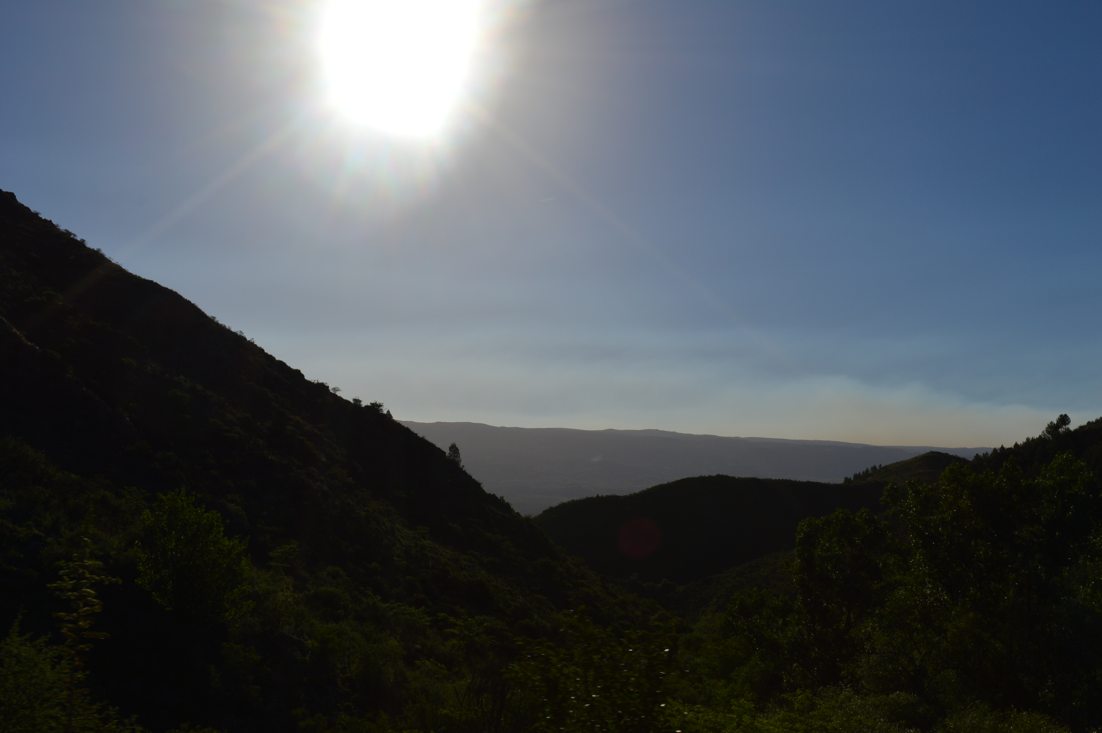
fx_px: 1376
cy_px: 366
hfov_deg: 43.6
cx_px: 551
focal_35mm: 45
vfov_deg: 29.8
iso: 100
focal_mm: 30
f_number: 13
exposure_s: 1/640
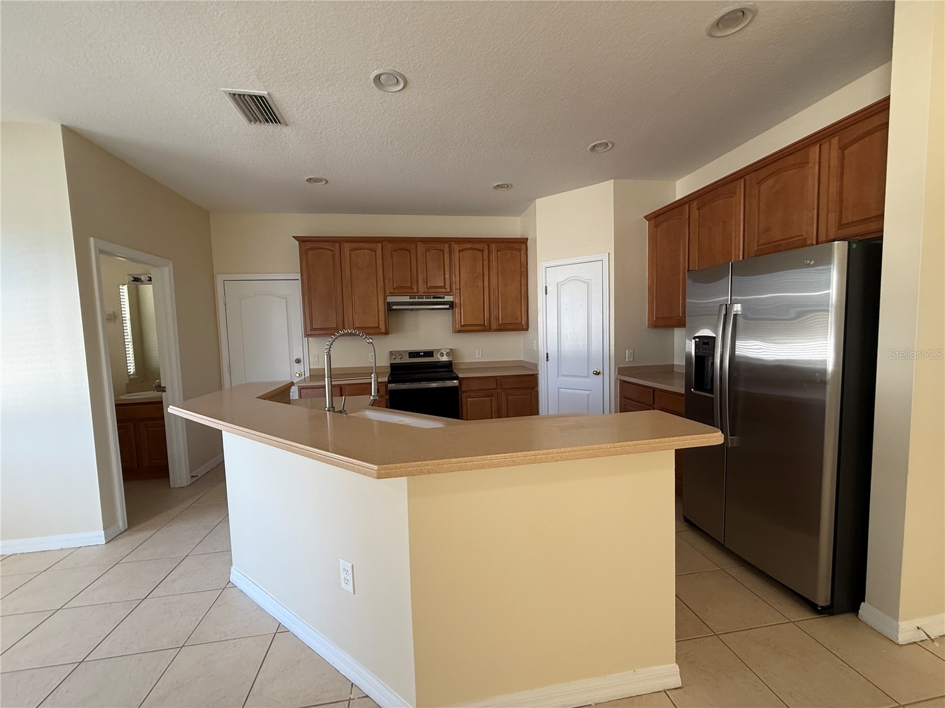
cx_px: 472
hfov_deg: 102.1
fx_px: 382
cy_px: 354
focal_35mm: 14
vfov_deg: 85.7
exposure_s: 1/60
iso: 200
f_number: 2.2
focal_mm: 2.22
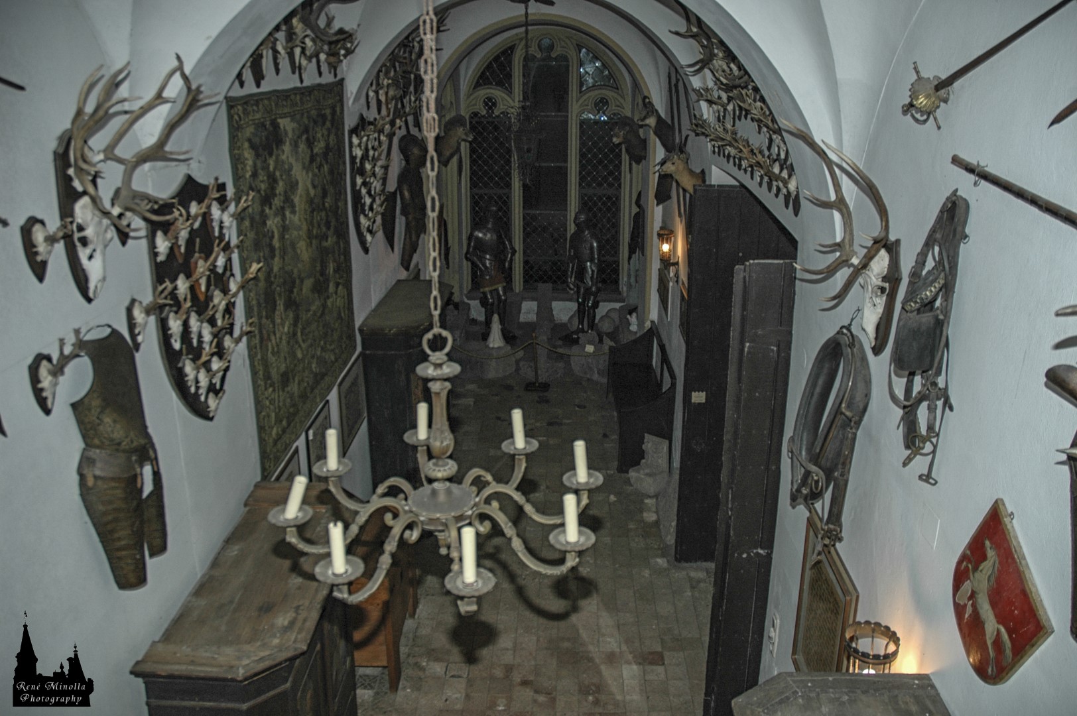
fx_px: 807
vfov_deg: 47.9
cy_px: 358
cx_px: 538
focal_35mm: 27
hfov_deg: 67.4
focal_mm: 18
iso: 200
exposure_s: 1/60
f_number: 4
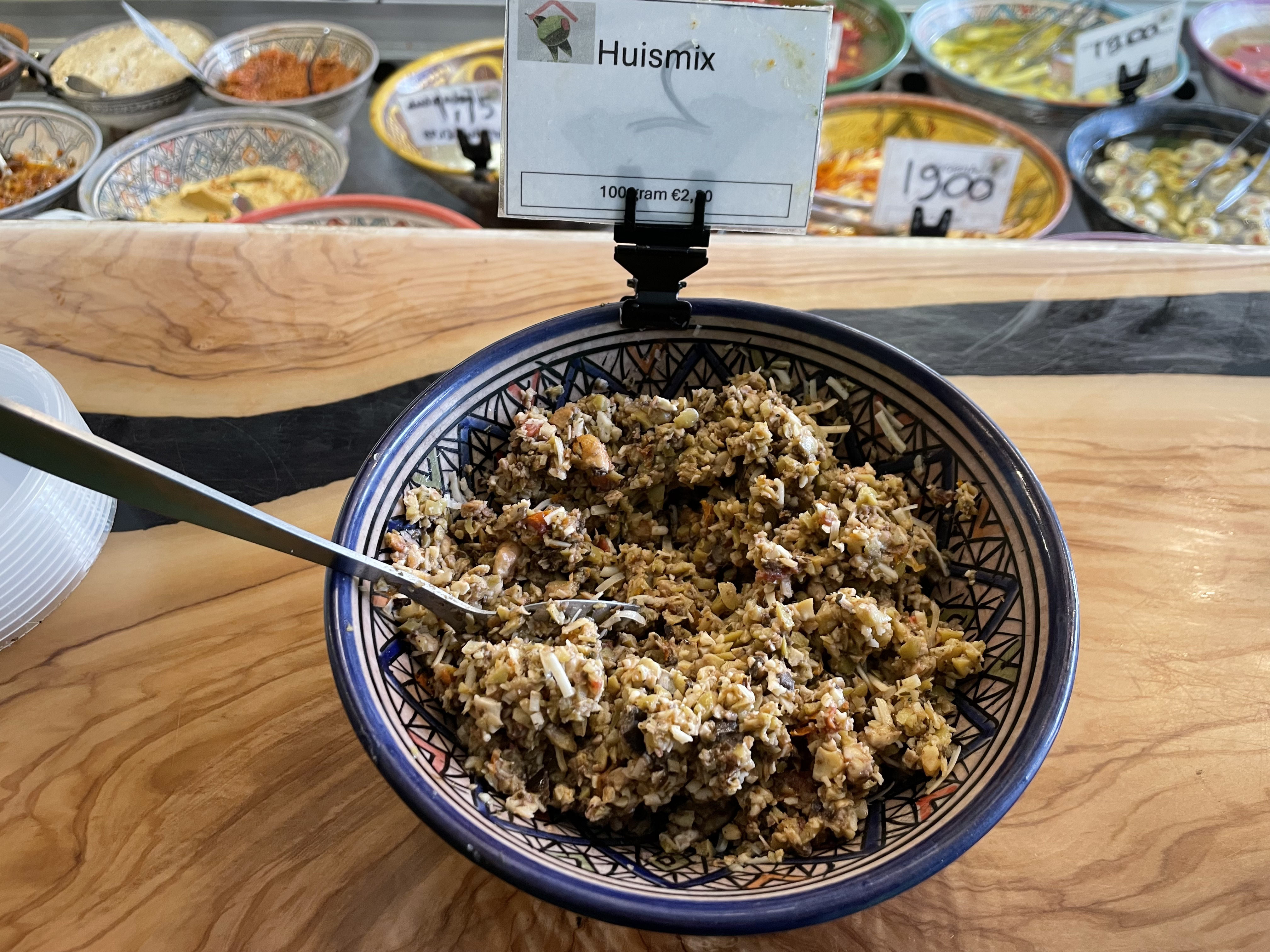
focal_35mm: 26
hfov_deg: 67.3
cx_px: 635
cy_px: 476
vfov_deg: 53.1
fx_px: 954
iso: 125
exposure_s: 1/50
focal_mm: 4.2
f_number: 1.6
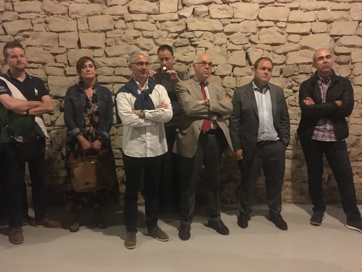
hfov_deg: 61.7
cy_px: 136
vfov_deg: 48.2
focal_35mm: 29
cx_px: 181
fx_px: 303
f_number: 2.2
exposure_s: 1/17
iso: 1250
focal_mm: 4.15
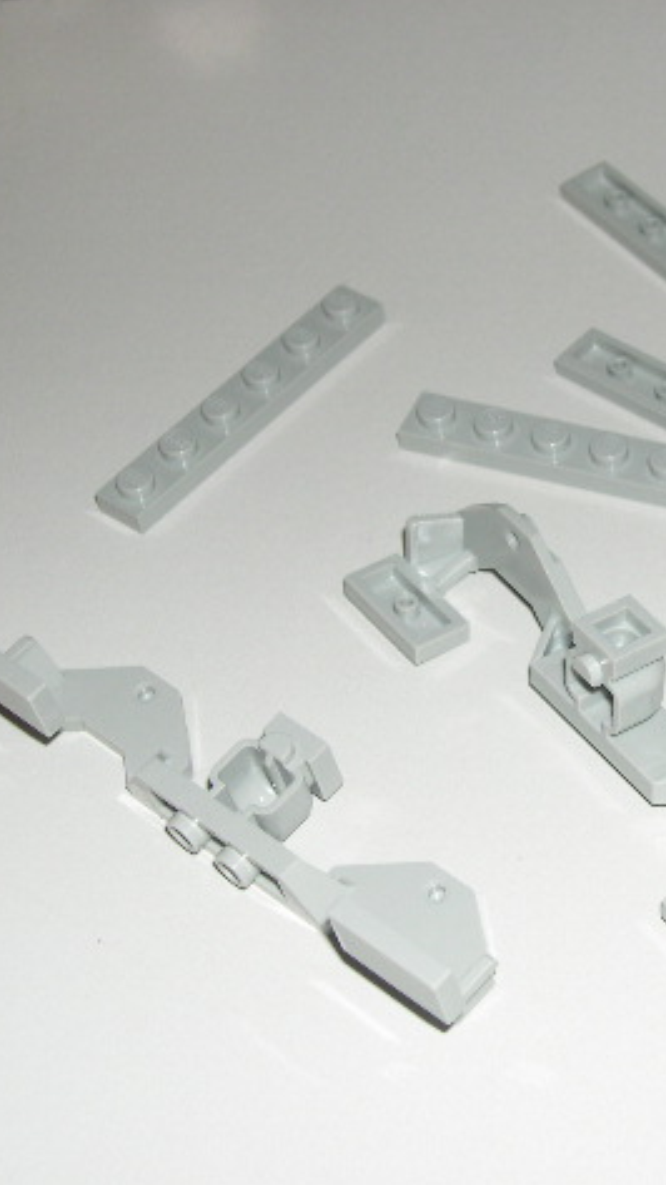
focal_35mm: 84
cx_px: 606
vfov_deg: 25.3
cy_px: 594
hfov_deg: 14.2
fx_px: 2638
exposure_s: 1/60
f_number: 3.4
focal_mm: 12.2
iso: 100
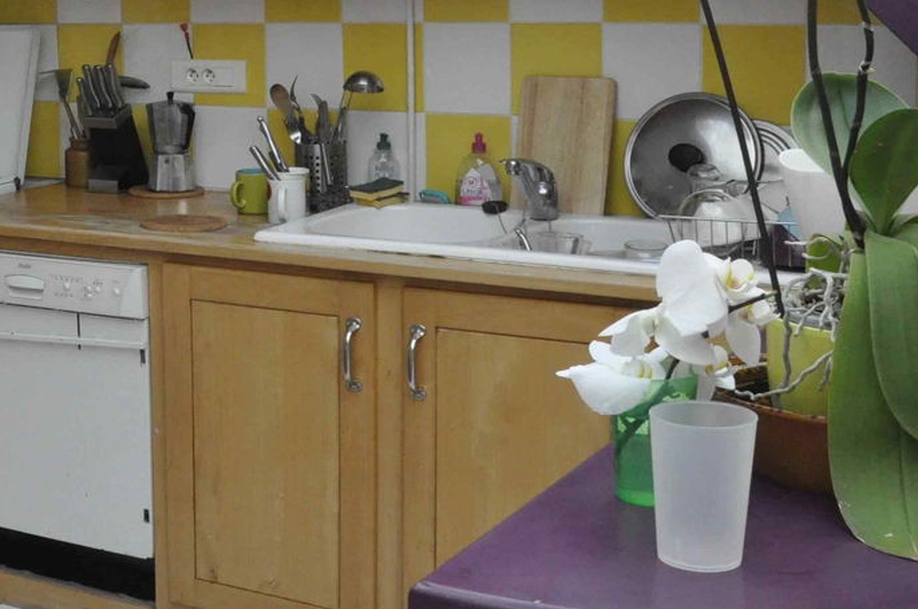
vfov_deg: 21.2
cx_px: -44
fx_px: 1604
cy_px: 98
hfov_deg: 29.4
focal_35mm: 63
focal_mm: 18
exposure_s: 1/400
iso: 2500
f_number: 10
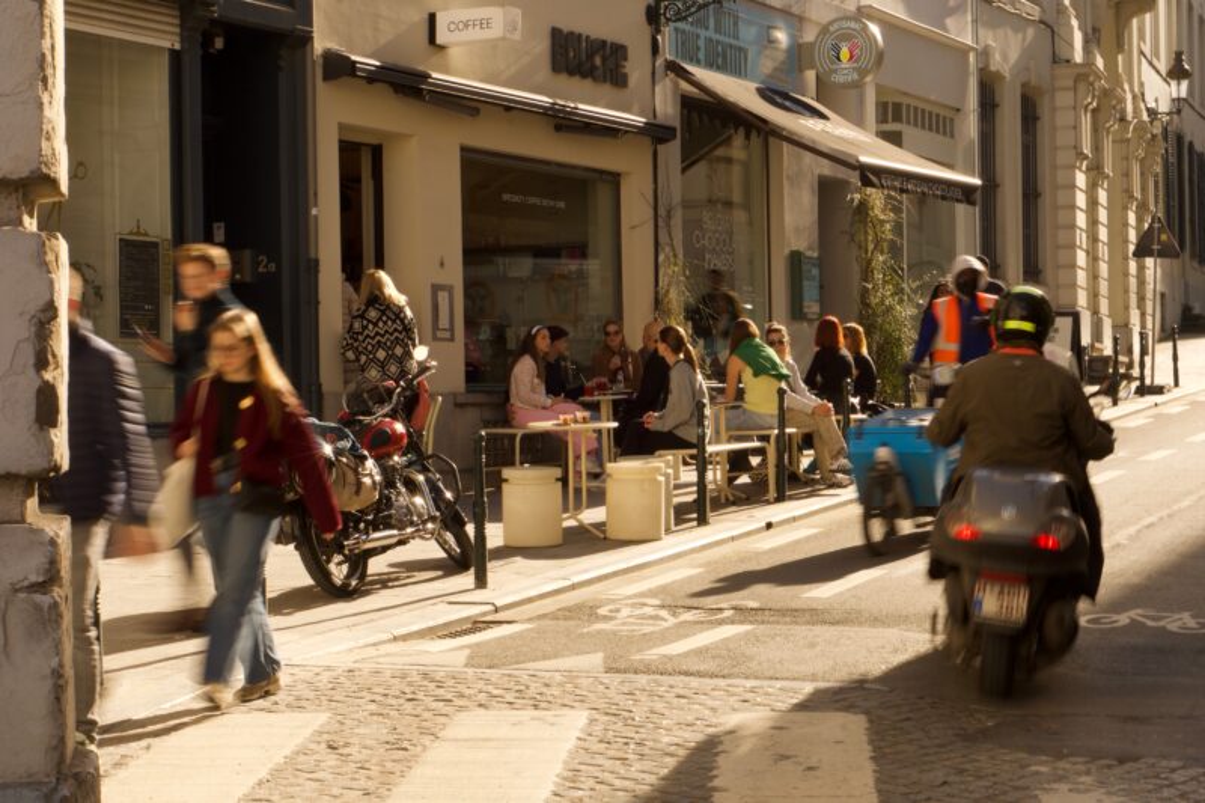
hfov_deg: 27.0
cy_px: 402
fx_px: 2510
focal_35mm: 75
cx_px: 602
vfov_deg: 18.2
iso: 100
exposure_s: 1/15
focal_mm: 50
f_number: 20
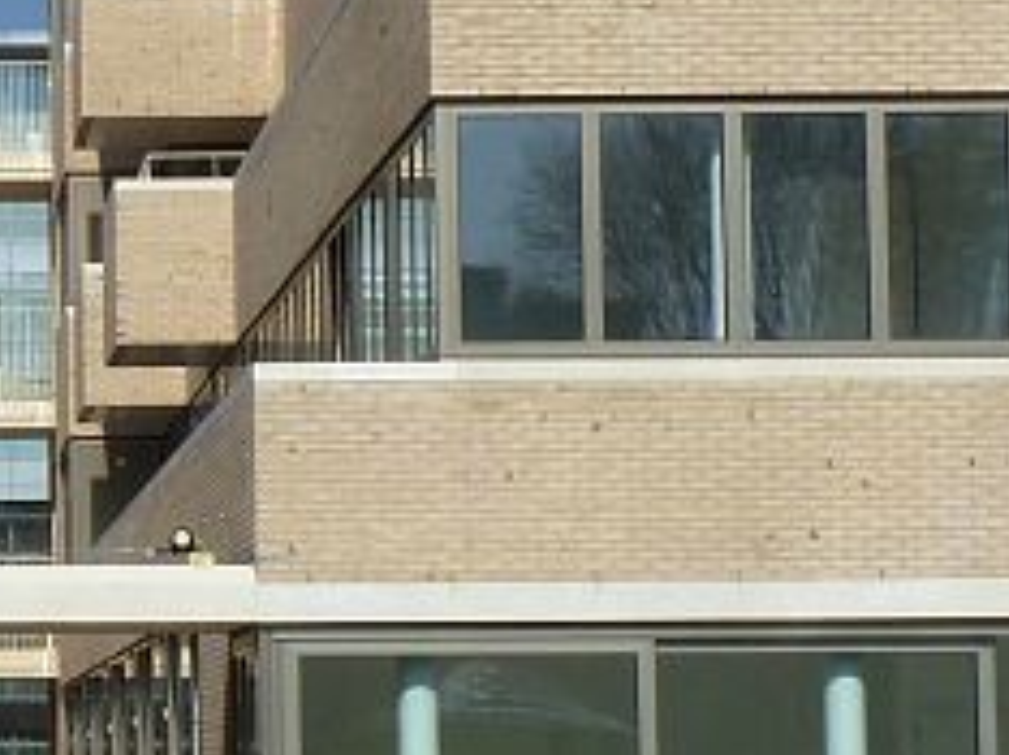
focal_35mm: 184
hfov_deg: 10.5
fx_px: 5358
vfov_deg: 8.0
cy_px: 155
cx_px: -384
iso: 80
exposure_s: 1/500
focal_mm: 6.9
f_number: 5.6
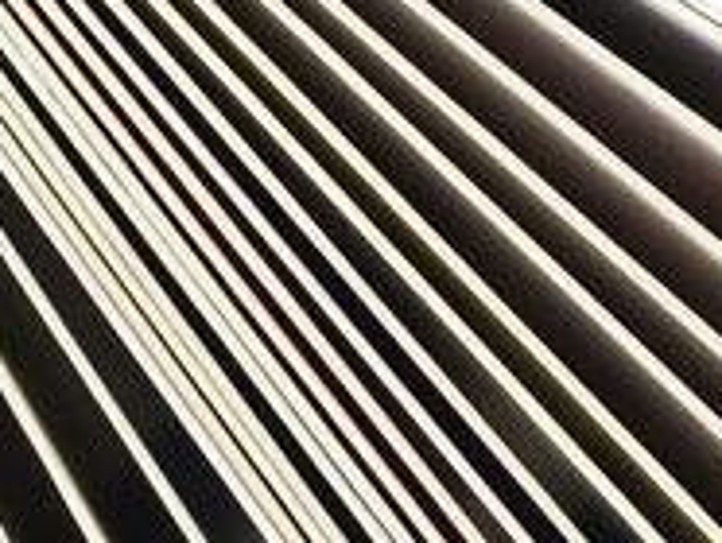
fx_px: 2569
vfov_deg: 11.6
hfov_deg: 15.3
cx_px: -179
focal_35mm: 123
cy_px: -233
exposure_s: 1/100
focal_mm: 4.15
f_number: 2.2
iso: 50
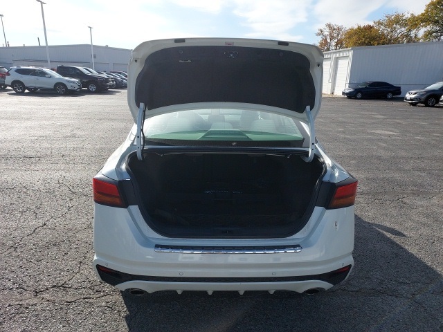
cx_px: 222
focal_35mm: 24
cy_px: 166
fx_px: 307
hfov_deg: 71.6
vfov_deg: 56.8
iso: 40
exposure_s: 1/1220
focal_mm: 4.6
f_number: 1.8
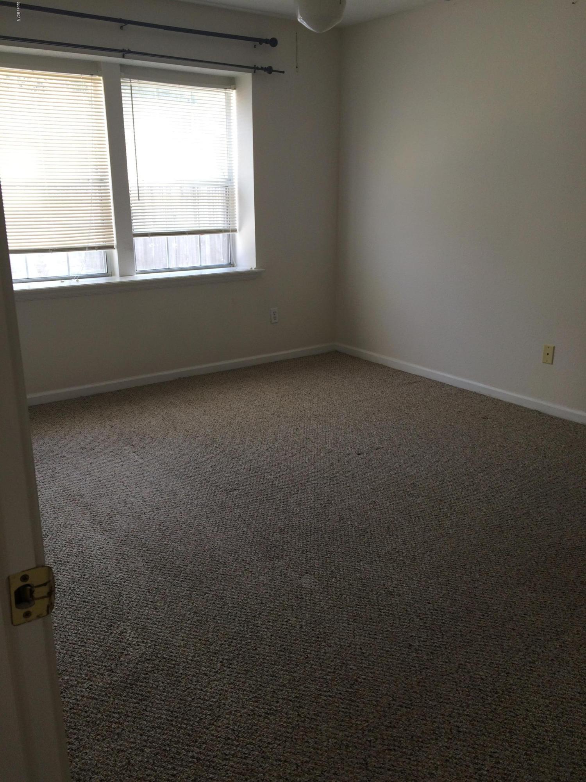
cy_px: 391
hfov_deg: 48.2
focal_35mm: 29
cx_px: 293
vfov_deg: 61.7
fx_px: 655
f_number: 2.2
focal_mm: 4.15
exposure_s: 1/30
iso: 32
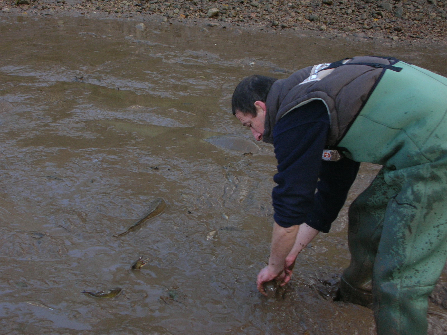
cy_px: 168
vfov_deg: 23.7
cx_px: 224
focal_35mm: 62
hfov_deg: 31.2
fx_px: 801
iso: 81
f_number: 3.6
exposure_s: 1/60.1
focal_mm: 10.2
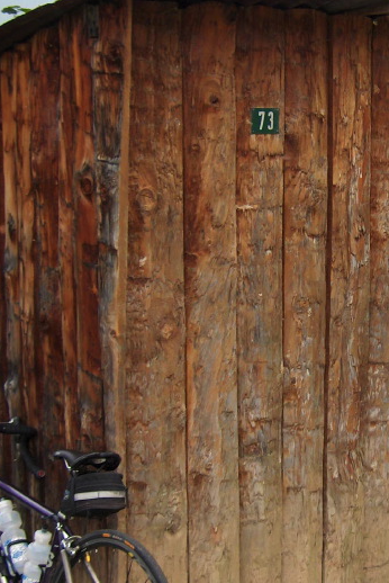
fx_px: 1262
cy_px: 321
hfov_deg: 17.1
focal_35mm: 78
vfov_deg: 26.0
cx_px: 400
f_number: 2.8
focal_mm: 8
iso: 100
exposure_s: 1/282
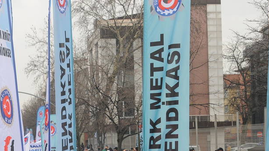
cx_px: 70
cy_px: 176
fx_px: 656
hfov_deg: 23.0
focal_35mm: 92
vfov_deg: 12.9
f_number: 6.3
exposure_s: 1/125
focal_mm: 28
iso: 400
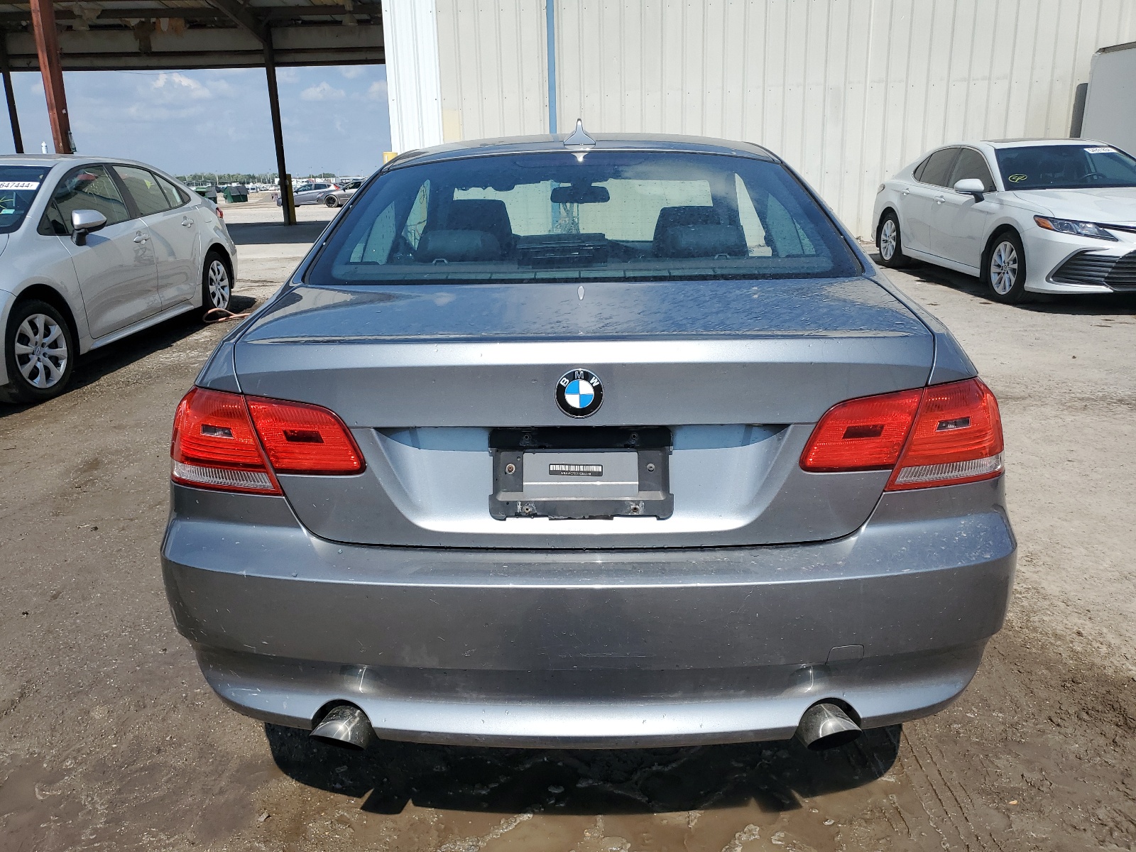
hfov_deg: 67.3
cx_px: 568
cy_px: 426
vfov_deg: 53.1
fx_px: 853
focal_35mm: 26
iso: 50
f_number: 1.5
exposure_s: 1/5000
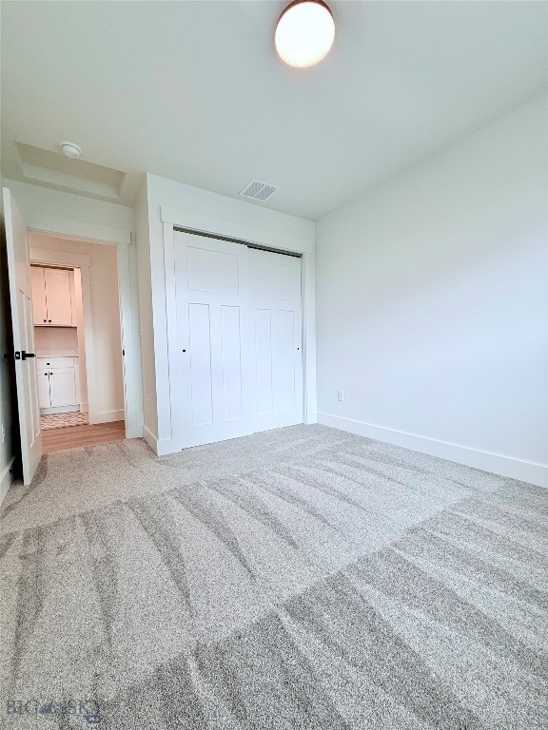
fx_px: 296
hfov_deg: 85.7
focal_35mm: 14
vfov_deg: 102.1
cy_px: 365
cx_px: 274
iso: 80
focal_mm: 2.22
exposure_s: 1/120
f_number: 2.2
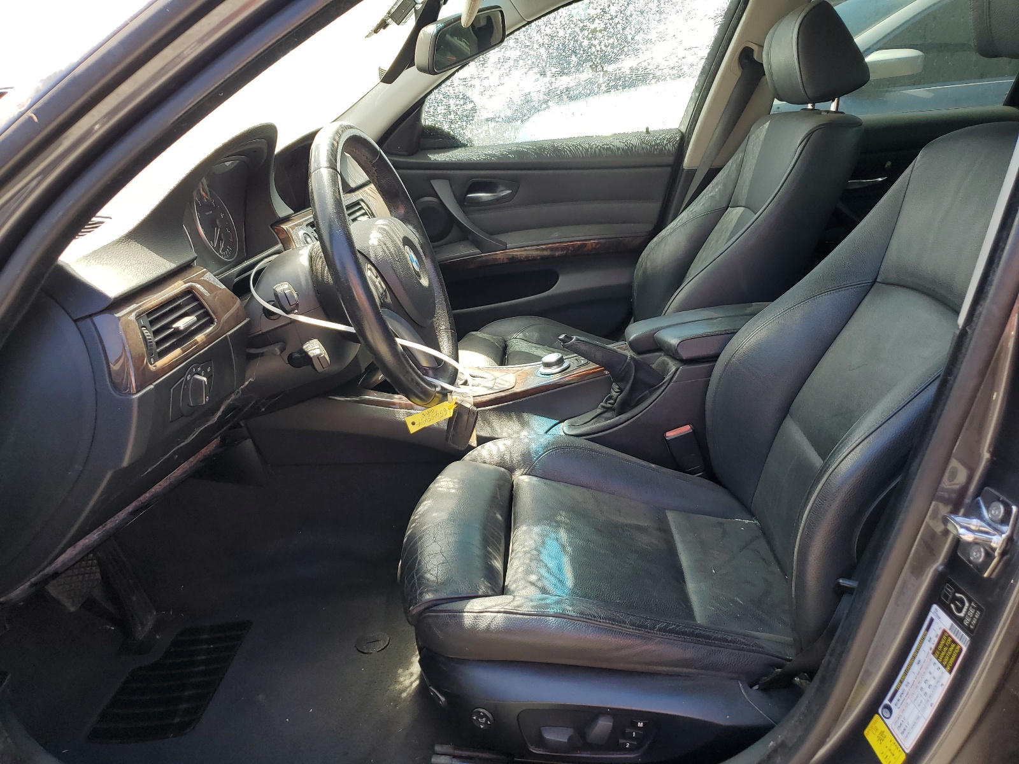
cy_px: 382
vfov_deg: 53.1
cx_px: 510
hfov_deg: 67.3
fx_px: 765
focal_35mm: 26
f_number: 1.5
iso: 50
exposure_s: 1/286
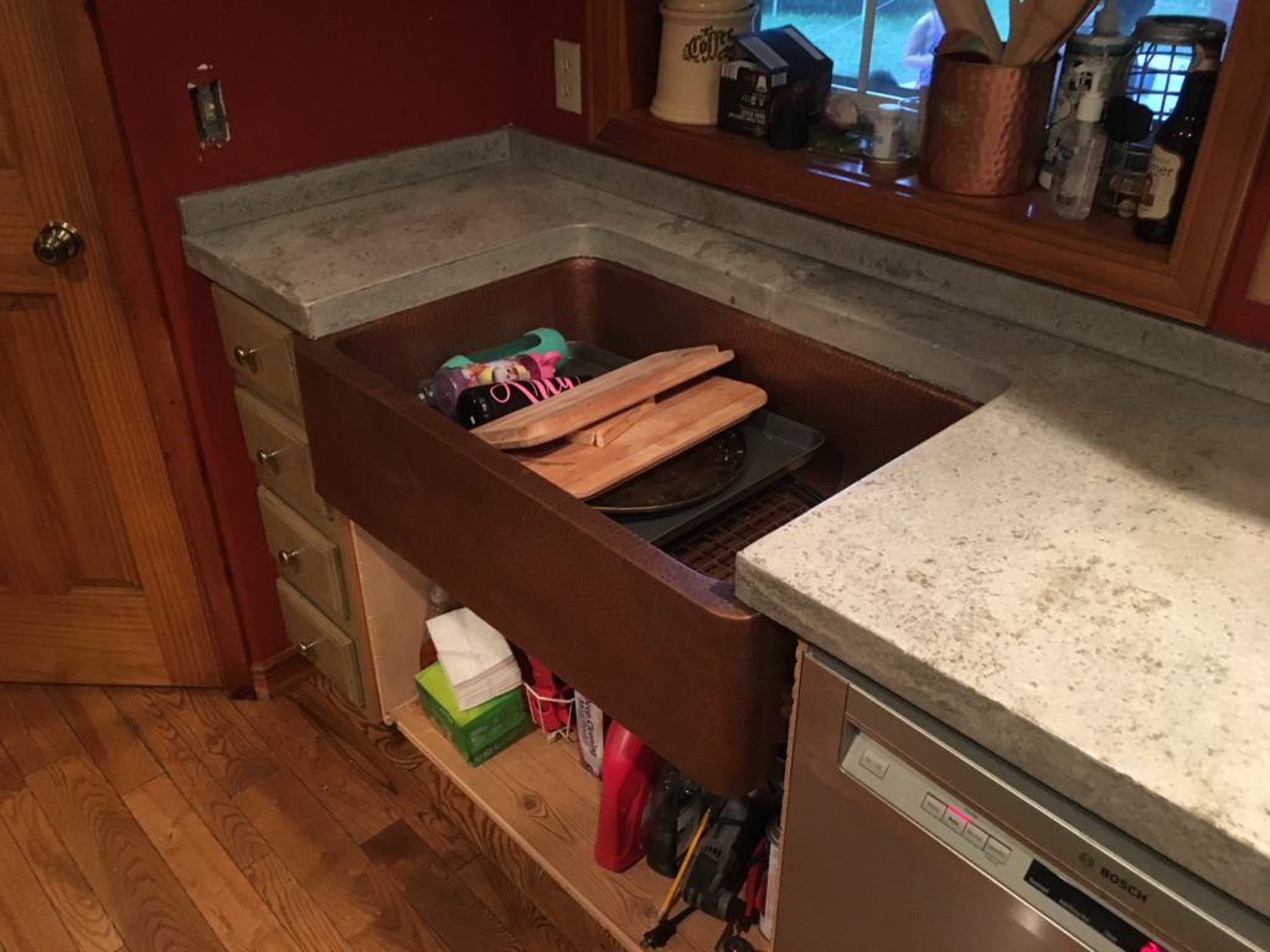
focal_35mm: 29
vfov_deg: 48.2
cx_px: 635
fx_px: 1064
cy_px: 476
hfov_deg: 61.7
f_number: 2.2
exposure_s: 1/15
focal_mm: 4.15
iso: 200
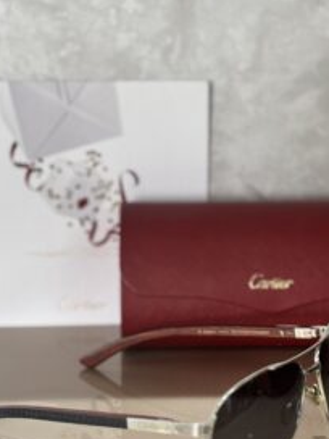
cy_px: 182
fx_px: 1293
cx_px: 177
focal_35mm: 102
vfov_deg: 19.2
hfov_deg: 14.5
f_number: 1.6
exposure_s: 1/50
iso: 40
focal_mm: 5.96
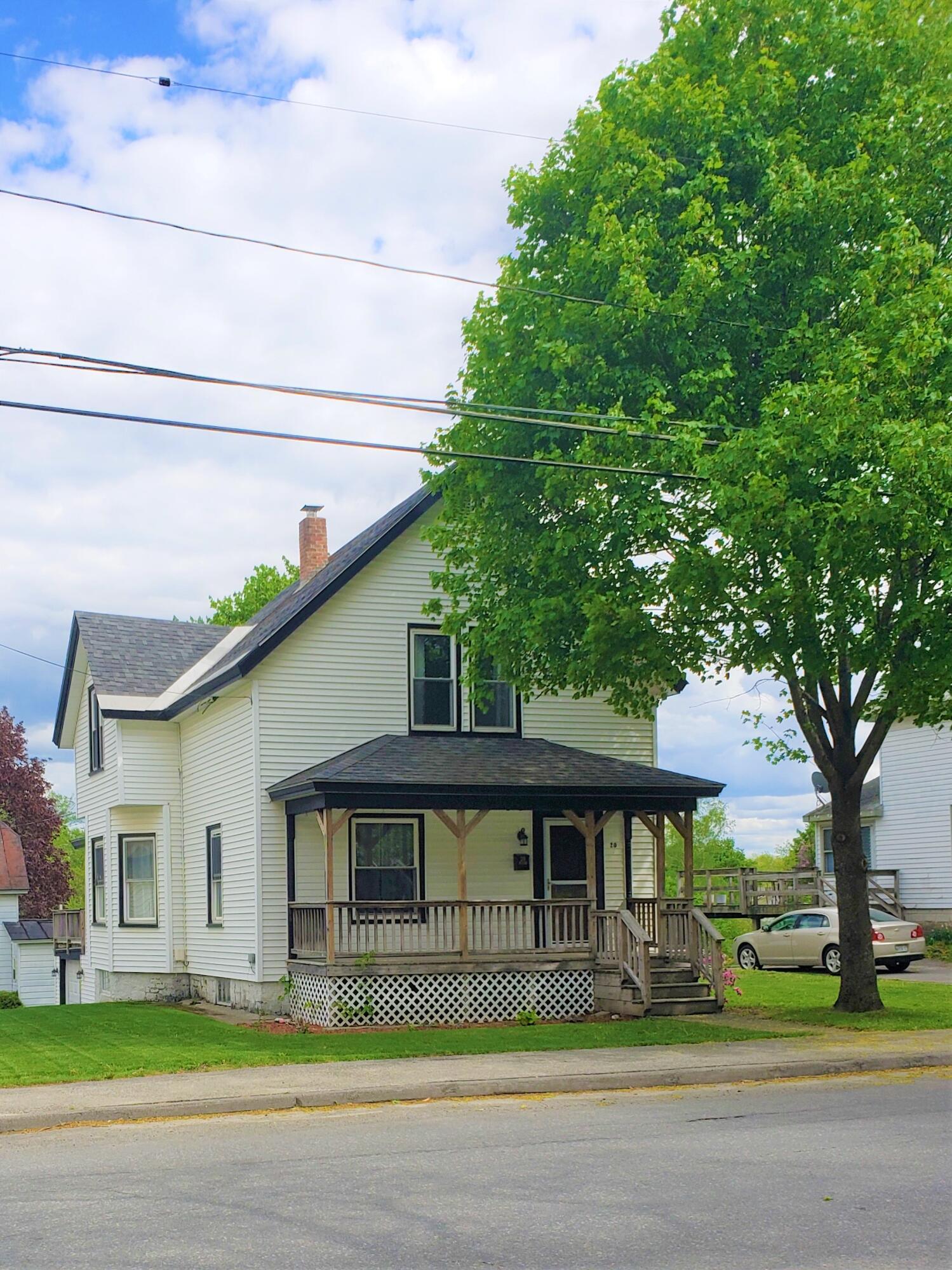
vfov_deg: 67.3
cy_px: 635
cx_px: 476
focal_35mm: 26
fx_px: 953
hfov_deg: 53.1
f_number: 2.4
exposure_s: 1/1731
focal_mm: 4.3
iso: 50
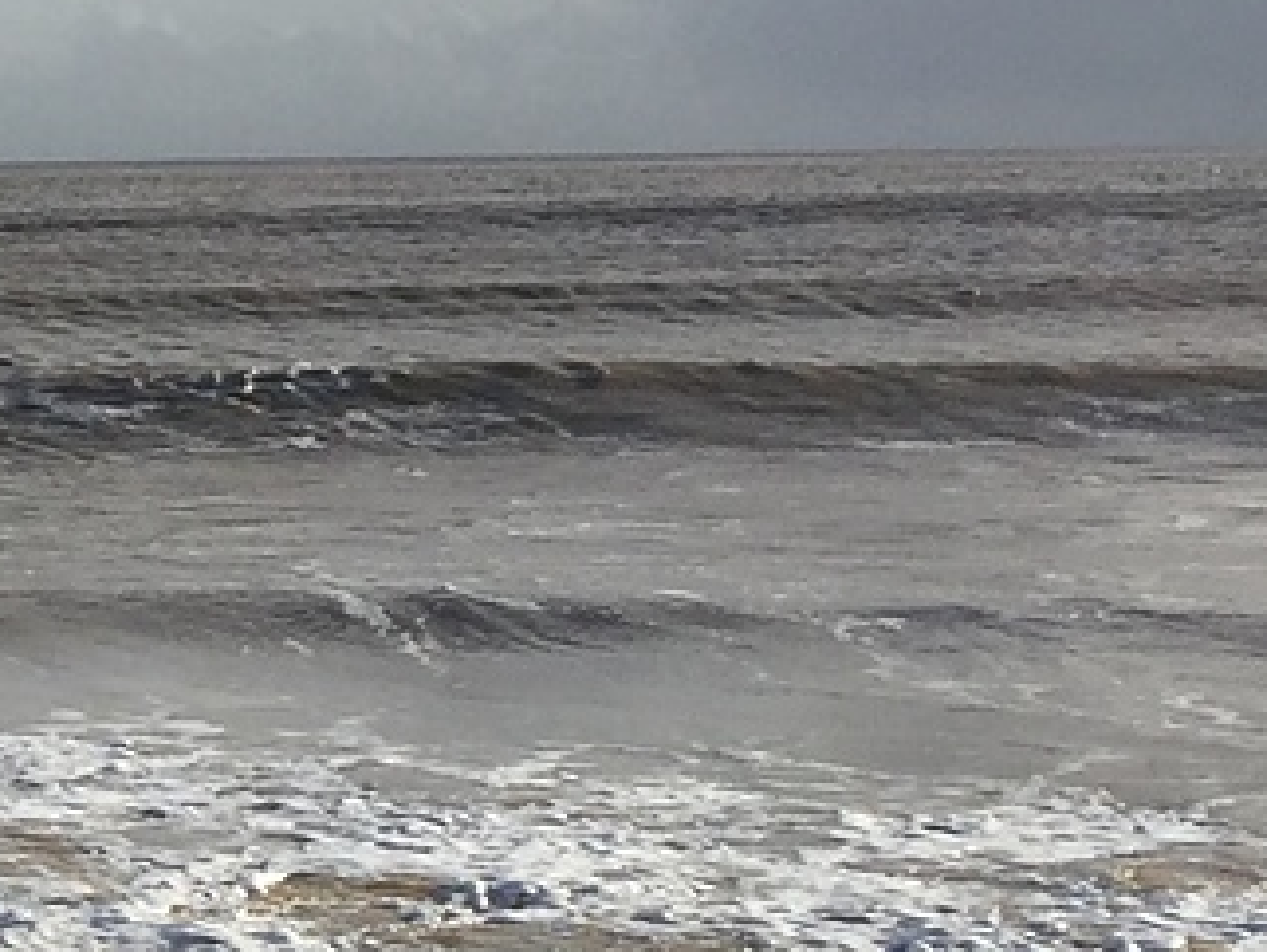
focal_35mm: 144
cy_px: 397
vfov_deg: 10.3
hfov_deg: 12.4
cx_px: -1114
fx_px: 5275
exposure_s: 1/3300
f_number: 2.2
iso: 32
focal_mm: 4.15
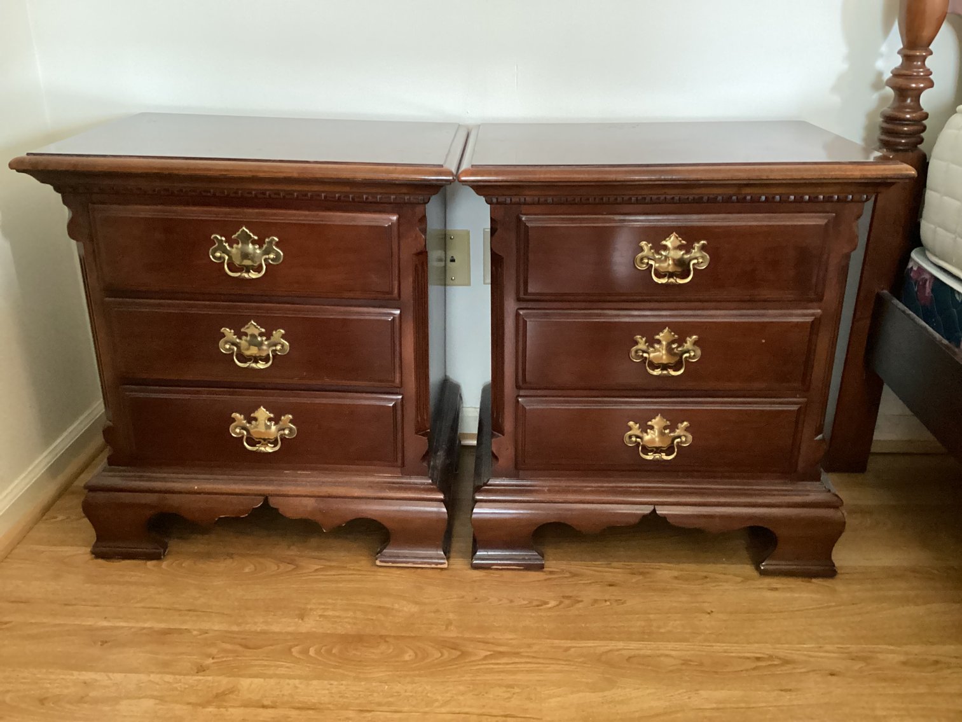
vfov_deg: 45.4
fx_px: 862
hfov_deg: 58.3
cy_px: 361
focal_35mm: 31
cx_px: 481
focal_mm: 3.3
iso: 640
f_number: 2.4
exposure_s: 1/24
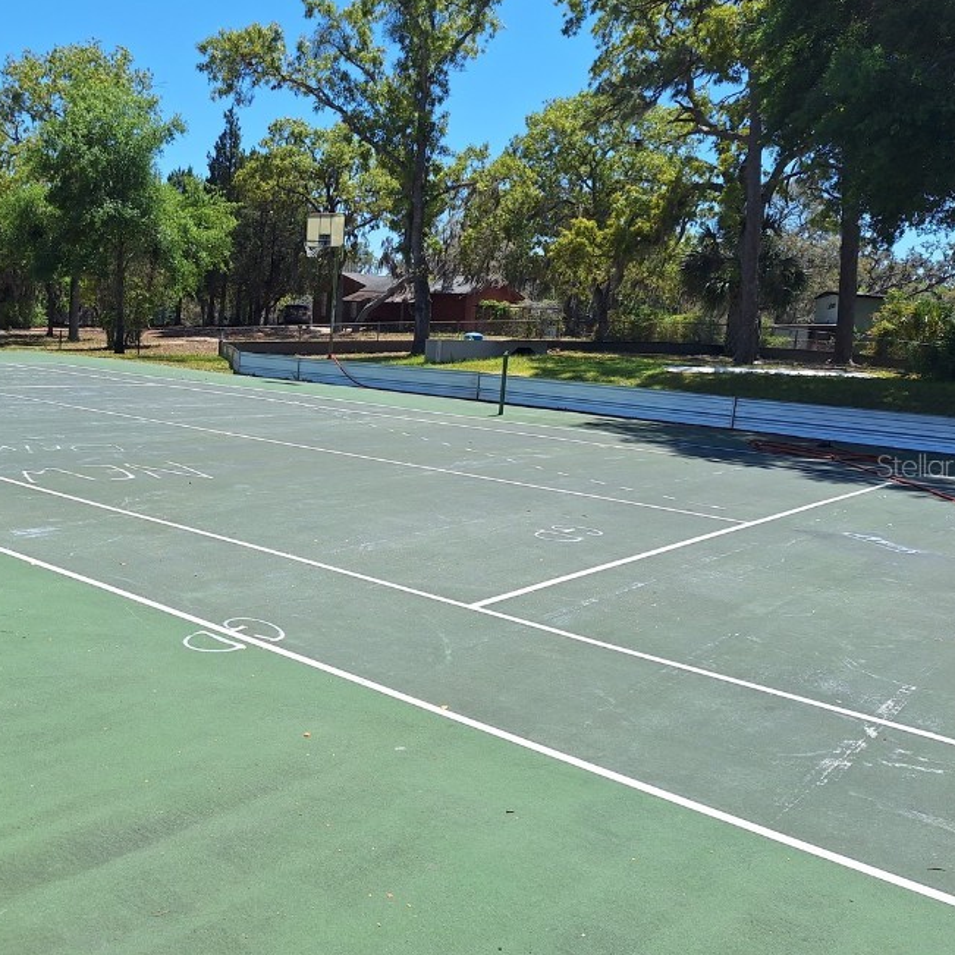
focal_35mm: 32
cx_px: 264
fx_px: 999
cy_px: 465
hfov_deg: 49.5
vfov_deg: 51.1
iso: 40
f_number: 1.8
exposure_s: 1/2755
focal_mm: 5.54
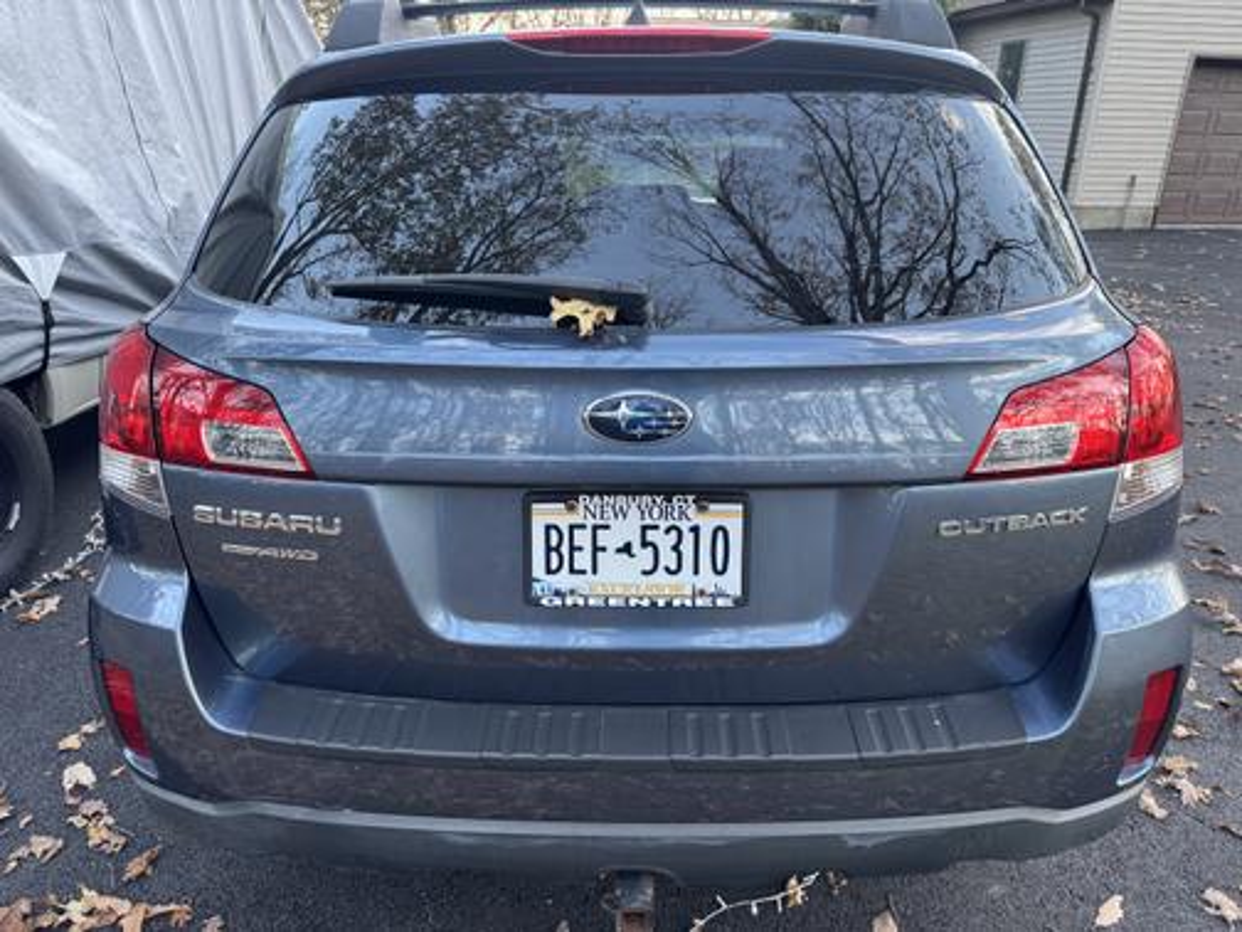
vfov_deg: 56.8
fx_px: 861
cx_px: 621
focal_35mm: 24
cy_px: 466
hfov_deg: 71.6
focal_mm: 6.76
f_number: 1.78
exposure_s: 1/108
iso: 200
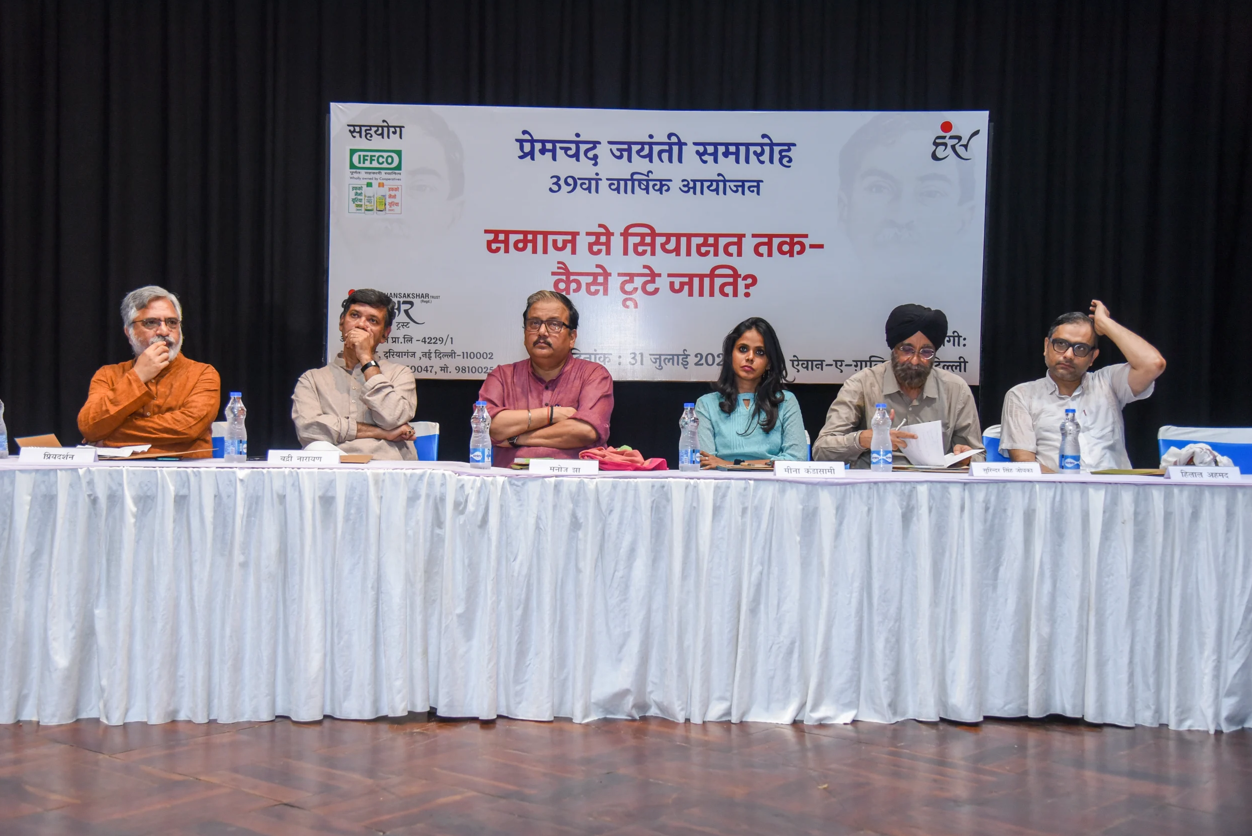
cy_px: 419
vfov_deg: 29.9
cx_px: 618
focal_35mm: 45
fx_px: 1566
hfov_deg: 43.6
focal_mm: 44
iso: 2000
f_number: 4
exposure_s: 1/160
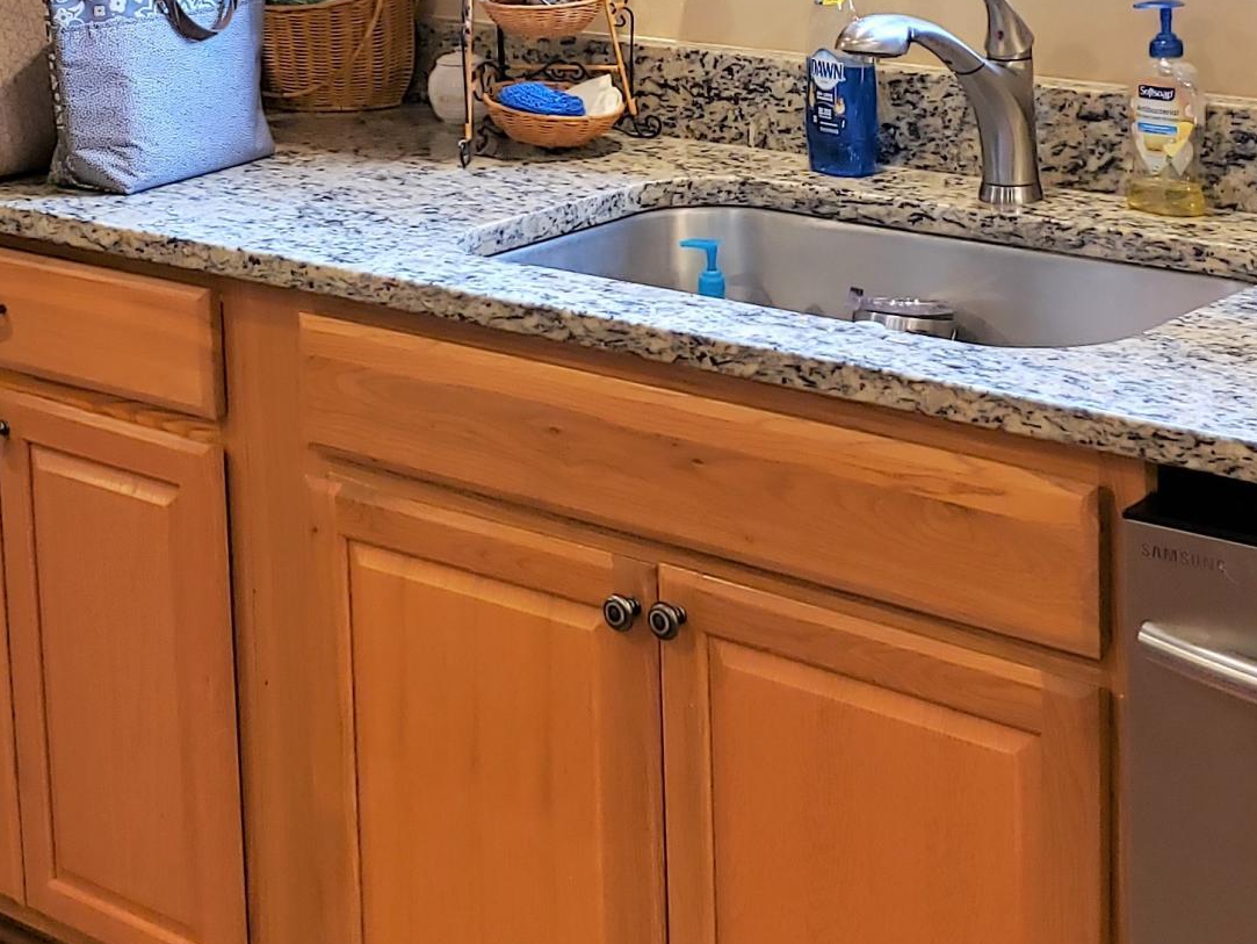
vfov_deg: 20.1
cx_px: 721
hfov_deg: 27.0
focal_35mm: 72
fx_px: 2615
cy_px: 93
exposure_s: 1/60
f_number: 1.5
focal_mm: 4.3
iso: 250
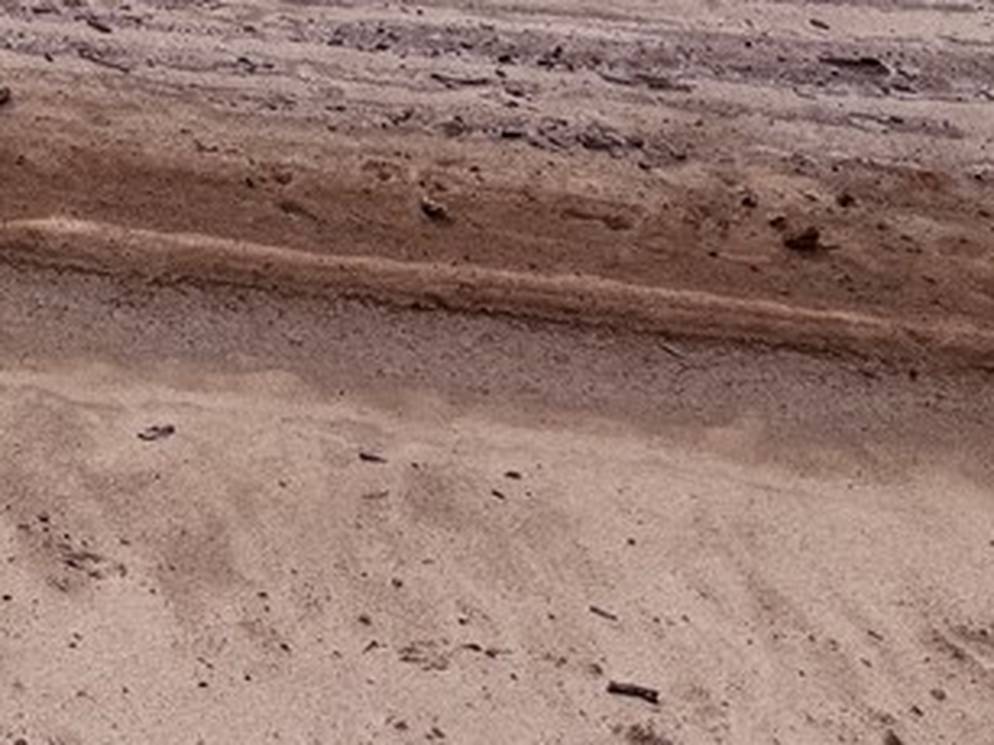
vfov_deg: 16.5
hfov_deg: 20.1
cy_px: -418
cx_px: -602
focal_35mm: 80
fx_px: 2296
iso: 80
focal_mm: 6.76
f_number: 1.78
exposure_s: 1/10309
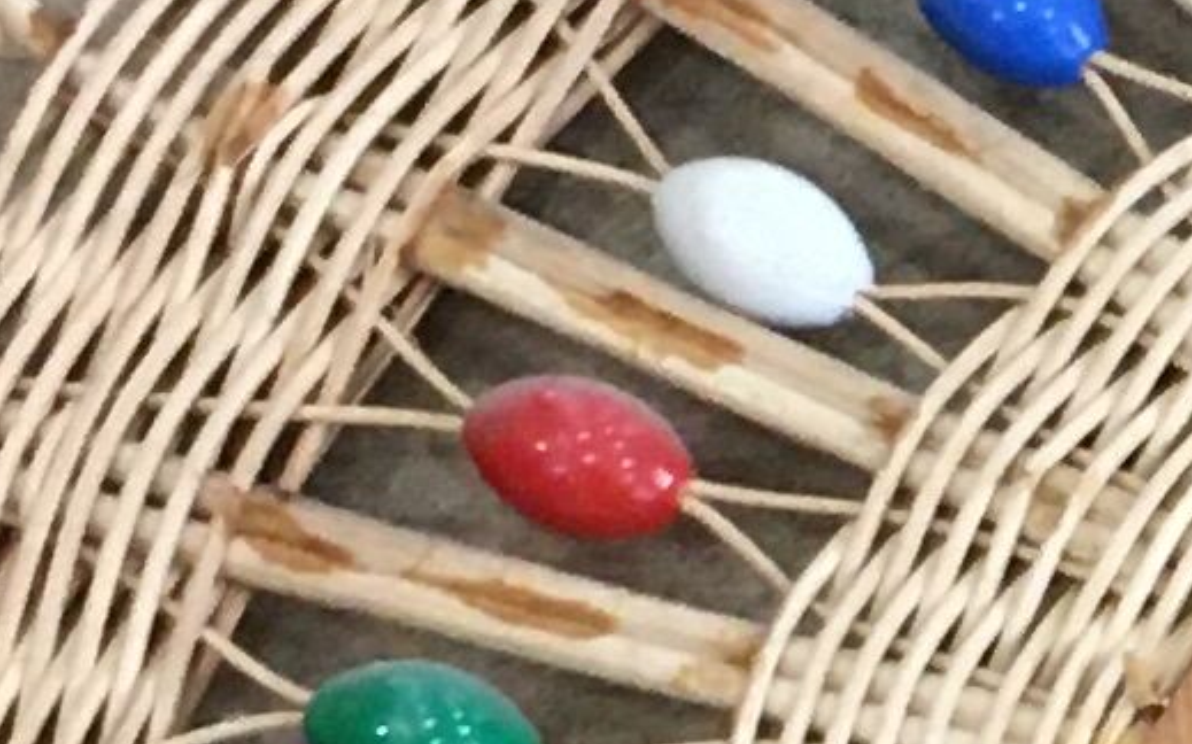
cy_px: 1001
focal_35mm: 239
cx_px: 2248
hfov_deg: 8.4
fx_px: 7762
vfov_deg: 5.5
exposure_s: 1/33
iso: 160
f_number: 2.2
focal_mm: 4.15
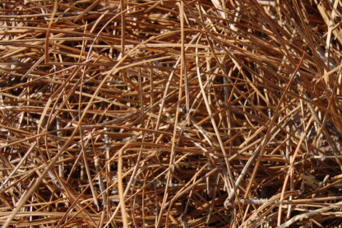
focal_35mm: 86
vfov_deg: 15.8
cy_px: 190
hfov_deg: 23.0
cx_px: 314
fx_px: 816
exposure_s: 1/200
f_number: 7.1
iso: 200
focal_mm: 31
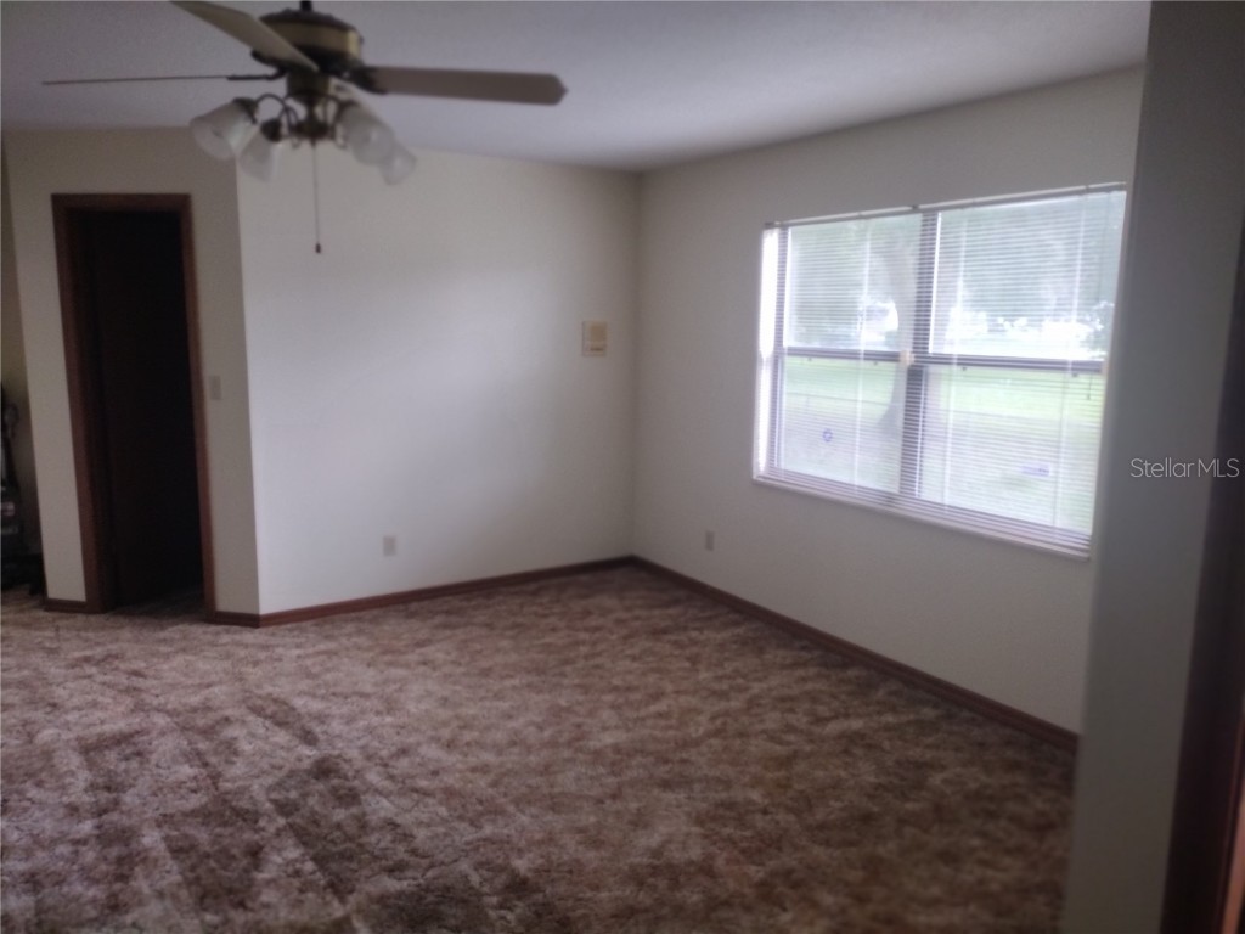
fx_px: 971
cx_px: 622
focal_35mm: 27
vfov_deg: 51.4
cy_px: 467
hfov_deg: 65.3
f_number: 1.7
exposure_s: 1/60
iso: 133
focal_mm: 4.71
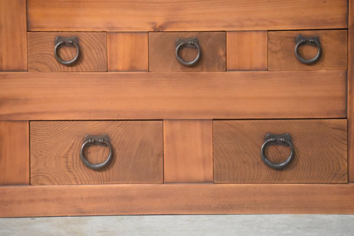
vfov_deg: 4.4
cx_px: 177
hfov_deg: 6.5
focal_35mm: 315
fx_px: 3098
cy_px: 118
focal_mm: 210
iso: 9000
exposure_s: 1/125
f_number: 6.3
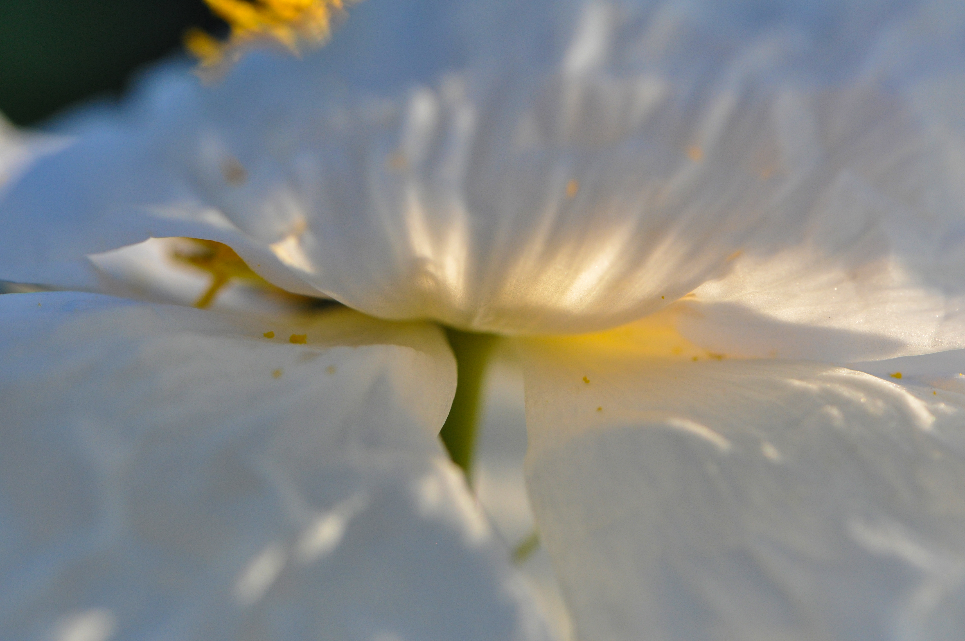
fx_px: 4217
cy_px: 320
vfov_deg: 8.7
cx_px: 482
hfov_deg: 13.1
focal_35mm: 158
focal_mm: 105
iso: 800
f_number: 7.1
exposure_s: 1/800
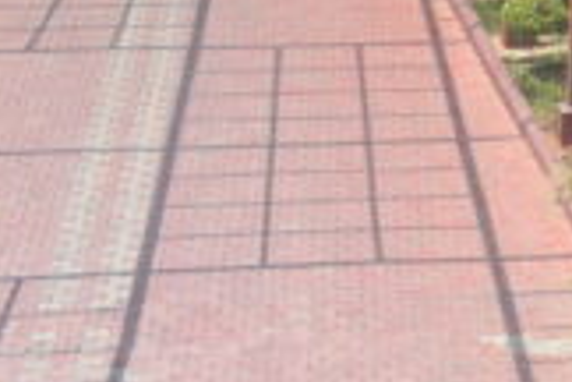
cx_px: 1155
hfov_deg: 11.3
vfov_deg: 7.9
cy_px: -488
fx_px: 2596
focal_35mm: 163
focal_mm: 23
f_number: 10
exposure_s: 1/400
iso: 200
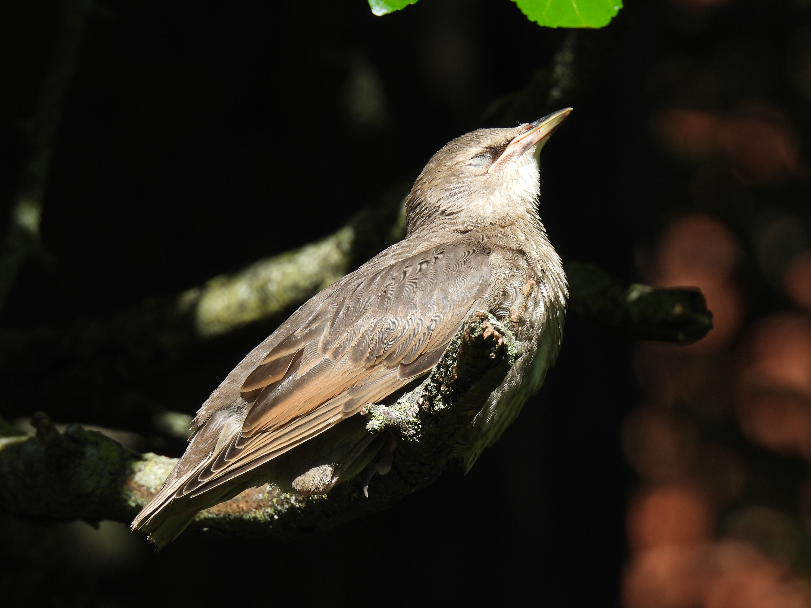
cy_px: 304
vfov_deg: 1.6
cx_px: 406
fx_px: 22257
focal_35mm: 950
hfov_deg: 2.1
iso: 100
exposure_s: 1/250
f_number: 5.6
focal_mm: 170
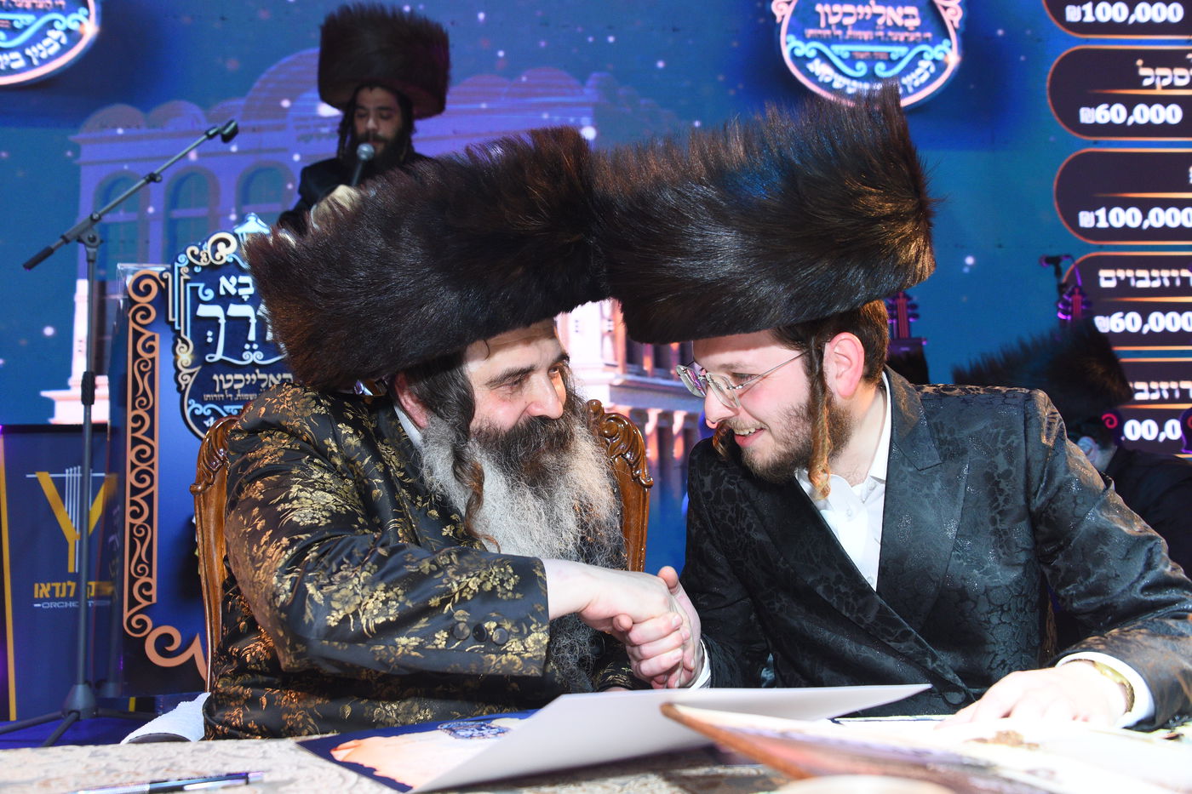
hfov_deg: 53.1
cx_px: 596
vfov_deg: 36.9
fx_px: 1192
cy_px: 397
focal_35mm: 36
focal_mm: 36
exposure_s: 1/125
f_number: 5.6
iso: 1600
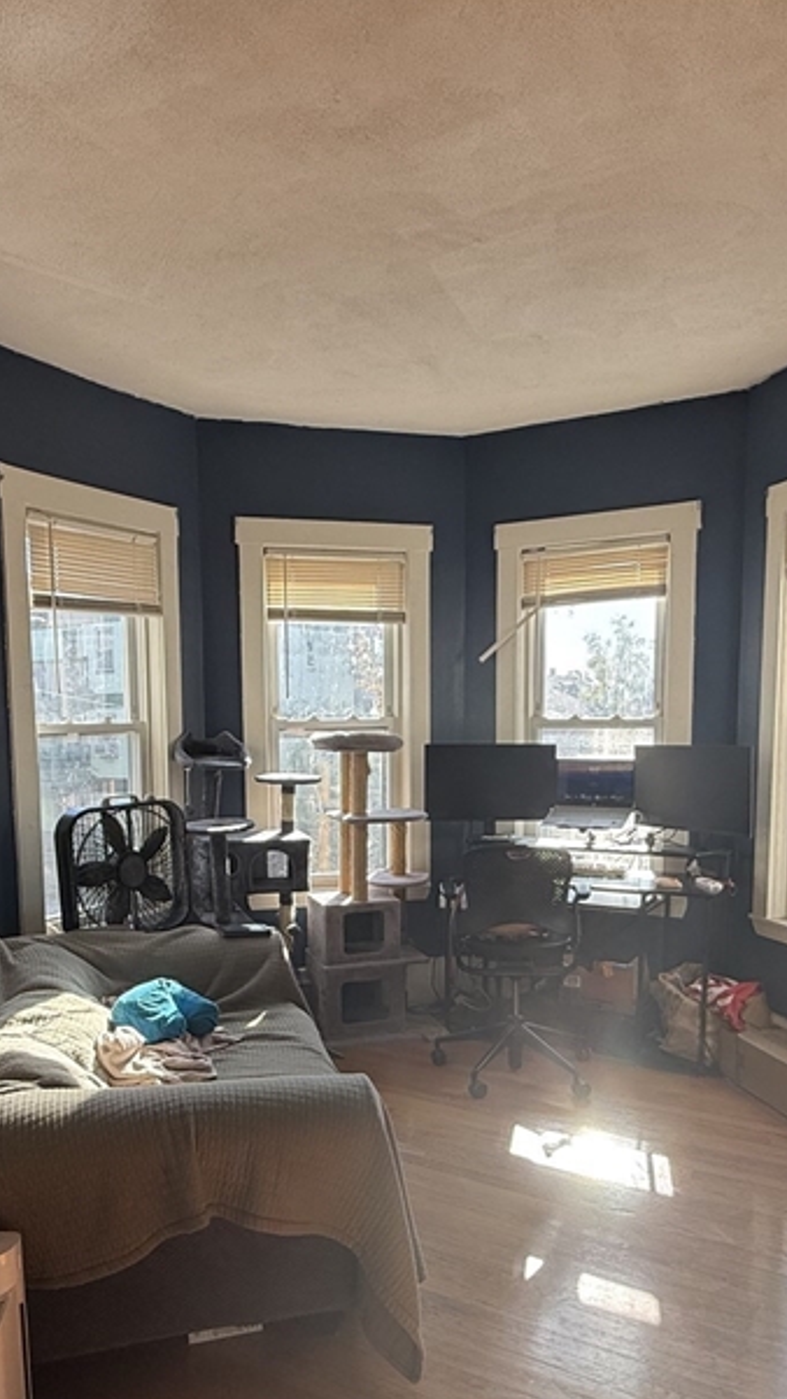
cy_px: 824
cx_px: 370
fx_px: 965
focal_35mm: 26
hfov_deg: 44.4
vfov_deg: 71.3
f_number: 2.2
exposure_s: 1/181
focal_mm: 2.22
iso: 64
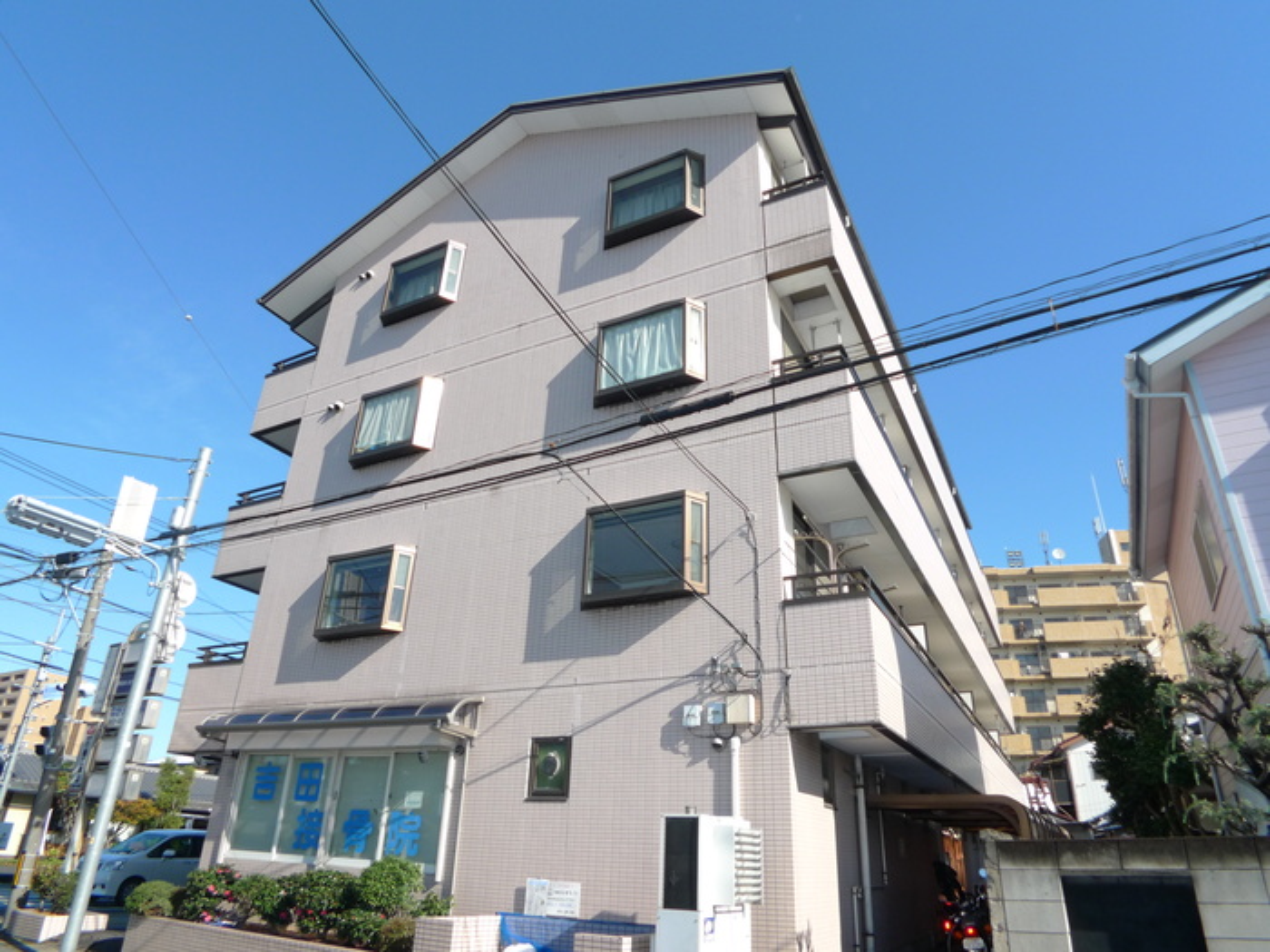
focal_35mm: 28
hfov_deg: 63.4
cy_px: 476
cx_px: 635
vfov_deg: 49.7
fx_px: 1027
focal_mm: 5.9
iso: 100
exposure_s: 1/500
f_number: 4
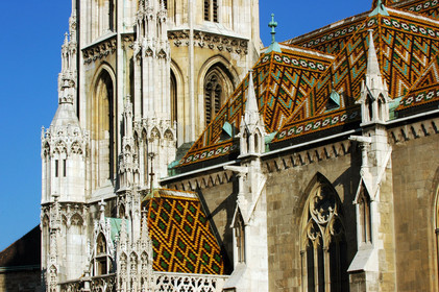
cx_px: 220
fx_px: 1279
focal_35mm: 105
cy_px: 146
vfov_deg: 13.0
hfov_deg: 19.5
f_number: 14
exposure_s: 1/250
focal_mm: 70
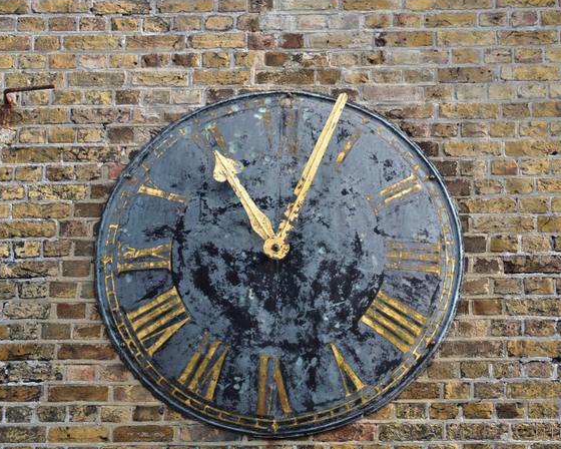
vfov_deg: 9.8
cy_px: 223
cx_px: 279
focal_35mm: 158
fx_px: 2623
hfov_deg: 12.2
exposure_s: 1/200
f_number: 5.3
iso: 100
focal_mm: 90
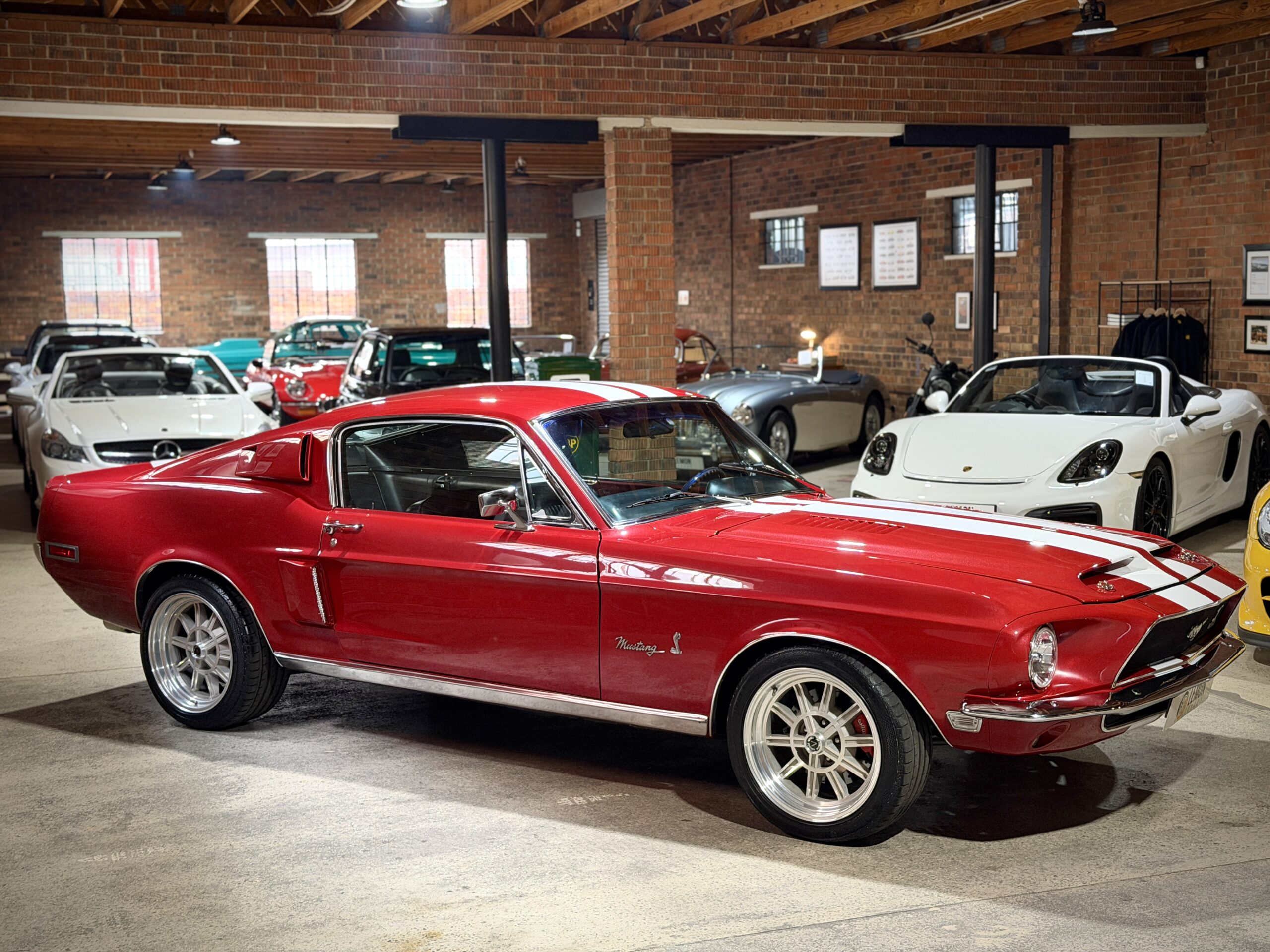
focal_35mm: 48
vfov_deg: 30.3
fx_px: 1761
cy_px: 476
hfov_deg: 39.7
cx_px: 635
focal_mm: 6.76
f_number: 1.78
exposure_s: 1/33
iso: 200
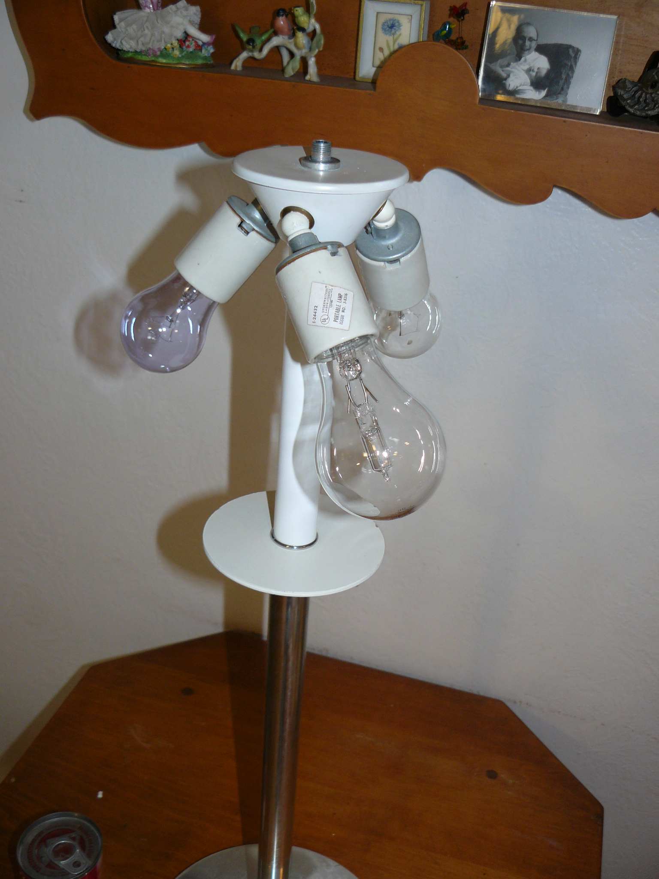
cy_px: 440
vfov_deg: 51.4
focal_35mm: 36
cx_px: 330
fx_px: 914
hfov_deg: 39.7
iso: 100
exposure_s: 1/30
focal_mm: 6
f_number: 2.8
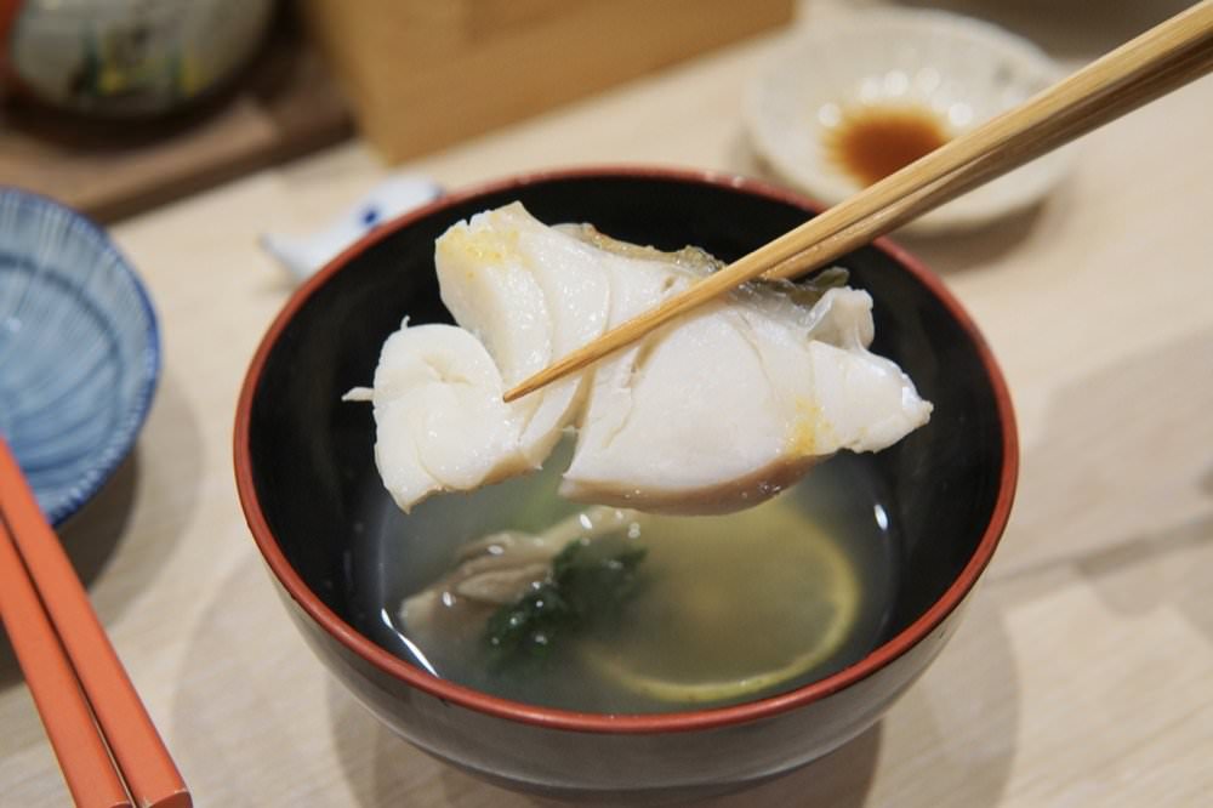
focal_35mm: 45
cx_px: 606
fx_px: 1516
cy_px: 404
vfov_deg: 29.8
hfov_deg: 43.6
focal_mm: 30
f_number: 4
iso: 800
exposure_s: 1/60
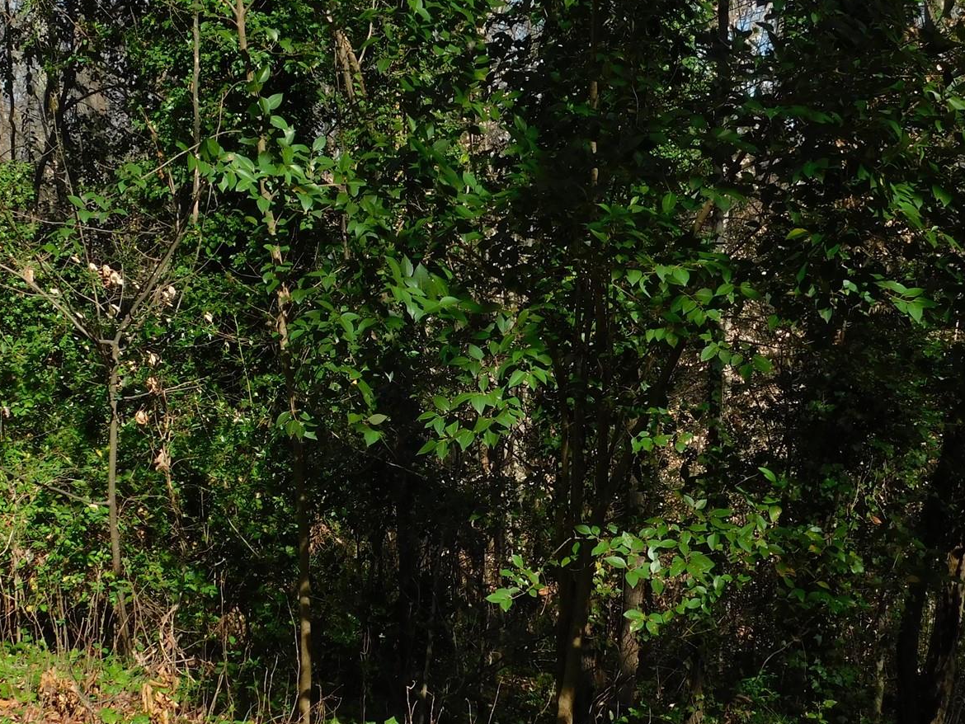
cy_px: 411
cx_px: 373
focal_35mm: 63
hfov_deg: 30.6
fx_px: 1757
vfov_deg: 23.3
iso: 125
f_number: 3.5
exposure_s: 1/800
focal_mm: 6.3
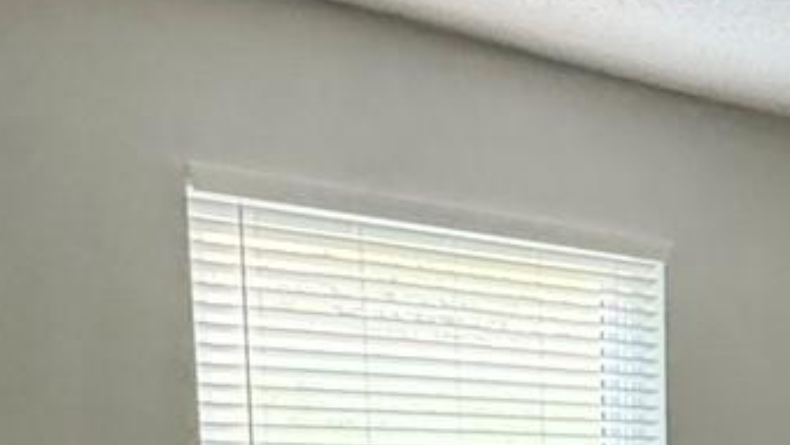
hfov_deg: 25.7
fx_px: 1509
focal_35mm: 72
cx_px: 995
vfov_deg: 15.3
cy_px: 694
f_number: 2.2
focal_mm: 2.22
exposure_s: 1/60
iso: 1000
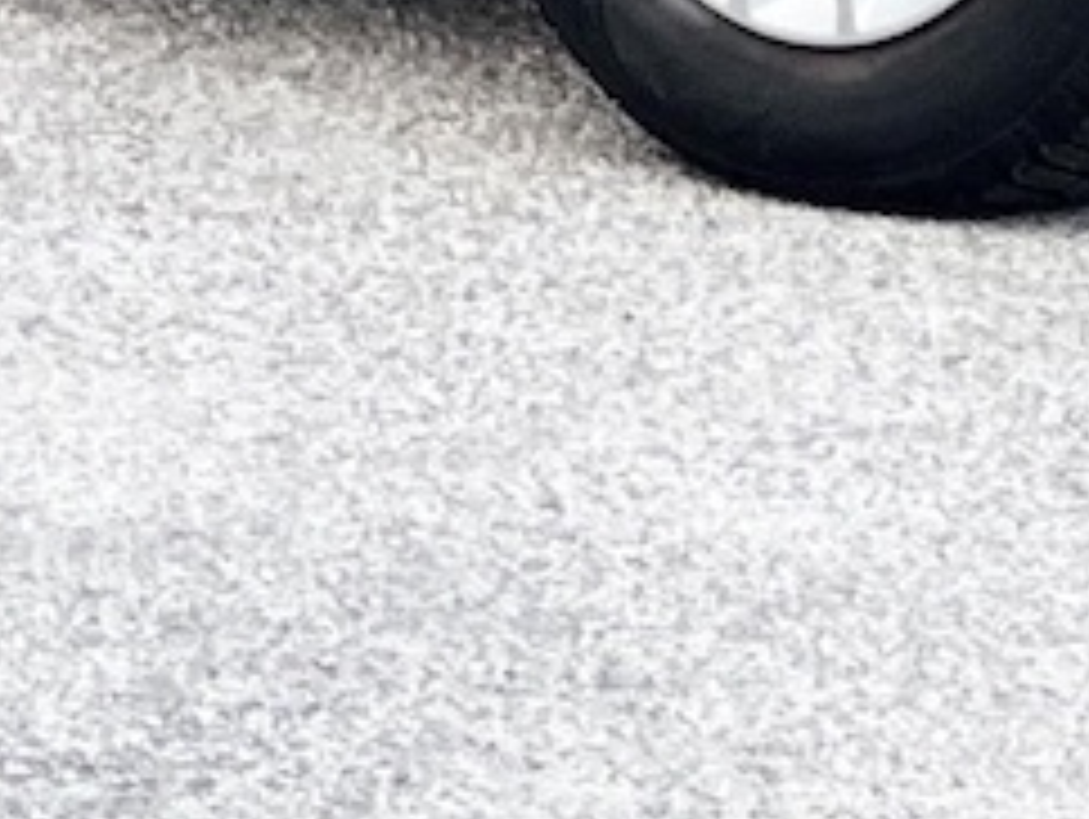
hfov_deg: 4.8
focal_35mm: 412
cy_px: -1010
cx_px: 650
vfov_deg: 3.6
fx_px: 12974
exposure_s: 1/121
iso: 100
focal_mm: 7.5
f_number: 2.2
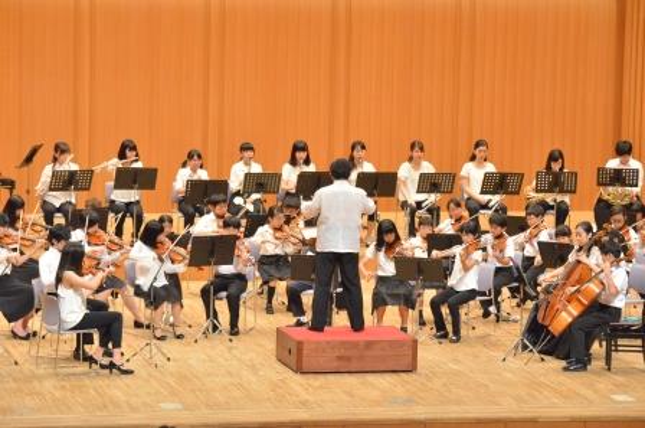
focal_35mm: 158
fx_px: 2817
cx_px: 322
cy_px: 214
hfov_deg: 13.1
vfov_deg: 8.7
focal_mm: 105
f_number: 6.3
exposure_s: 1/125
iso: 5000
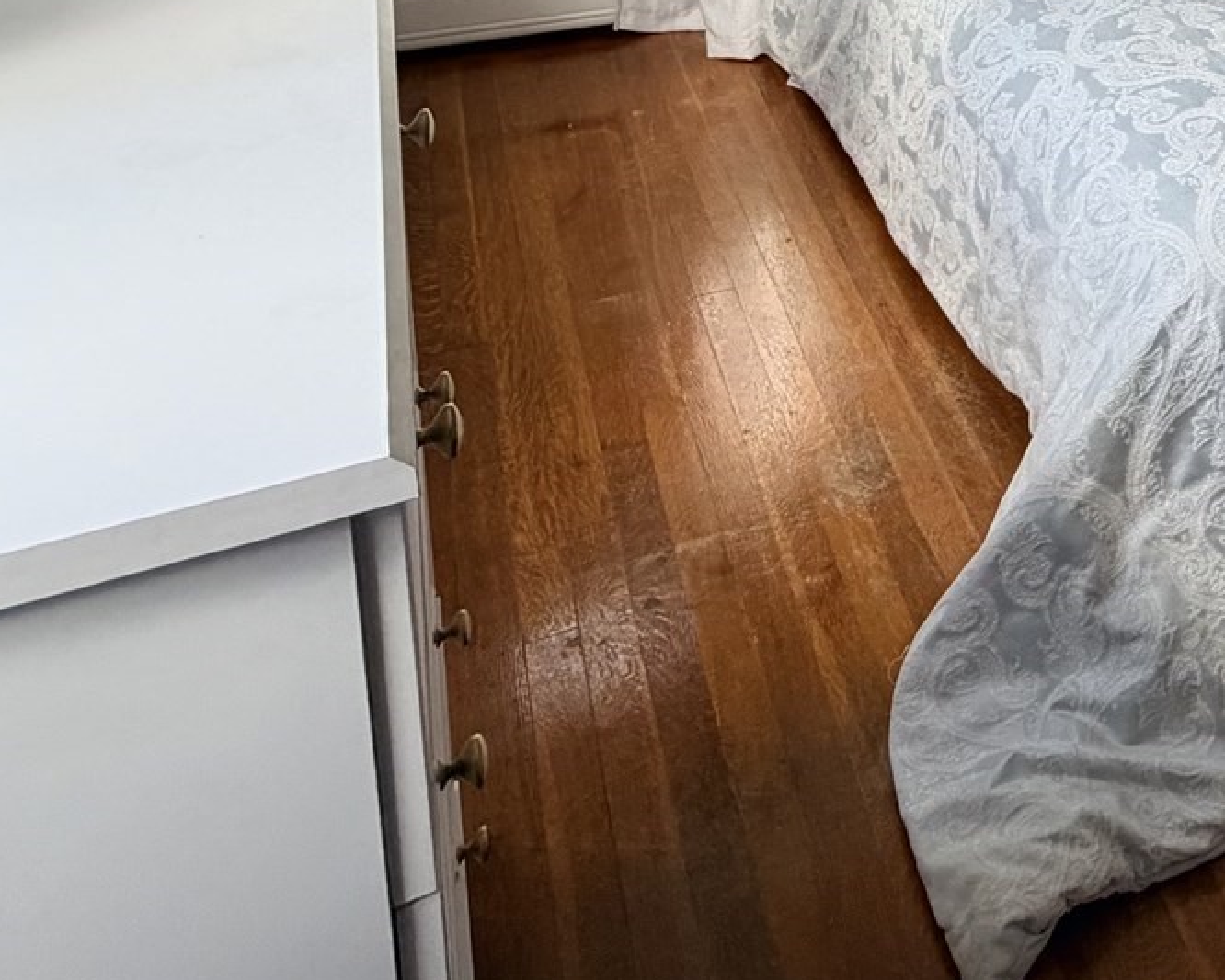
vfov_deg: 30.3
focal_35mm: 42
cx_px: 1405
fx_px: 1523
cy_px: -200
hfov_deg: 35.9
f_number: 2.2
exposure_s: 1/121
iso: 250
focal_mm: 2.22
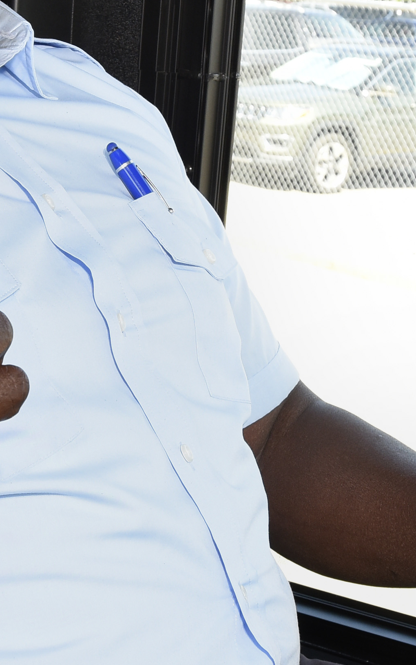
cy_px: 288
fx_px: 1668
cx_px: 86
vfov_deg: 22.5
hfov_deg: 14.1
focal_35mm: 92
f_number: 7.1
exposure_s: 1/160
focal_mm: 20
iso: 400
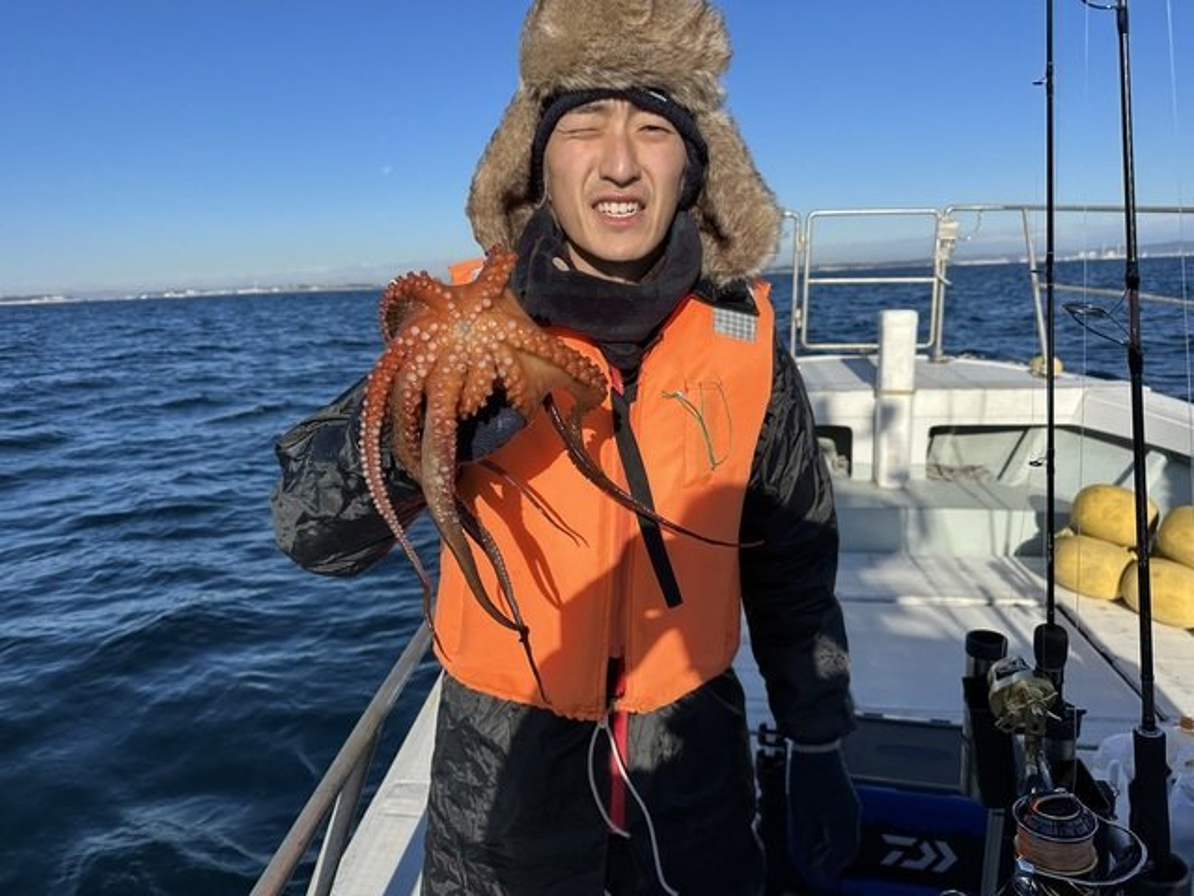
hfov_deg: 71.6
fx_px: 828
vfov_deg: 56.8
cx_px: 597
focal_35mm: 24
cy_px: 448
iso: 80
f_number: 1.78
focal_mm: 6.86
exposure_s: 1/5848
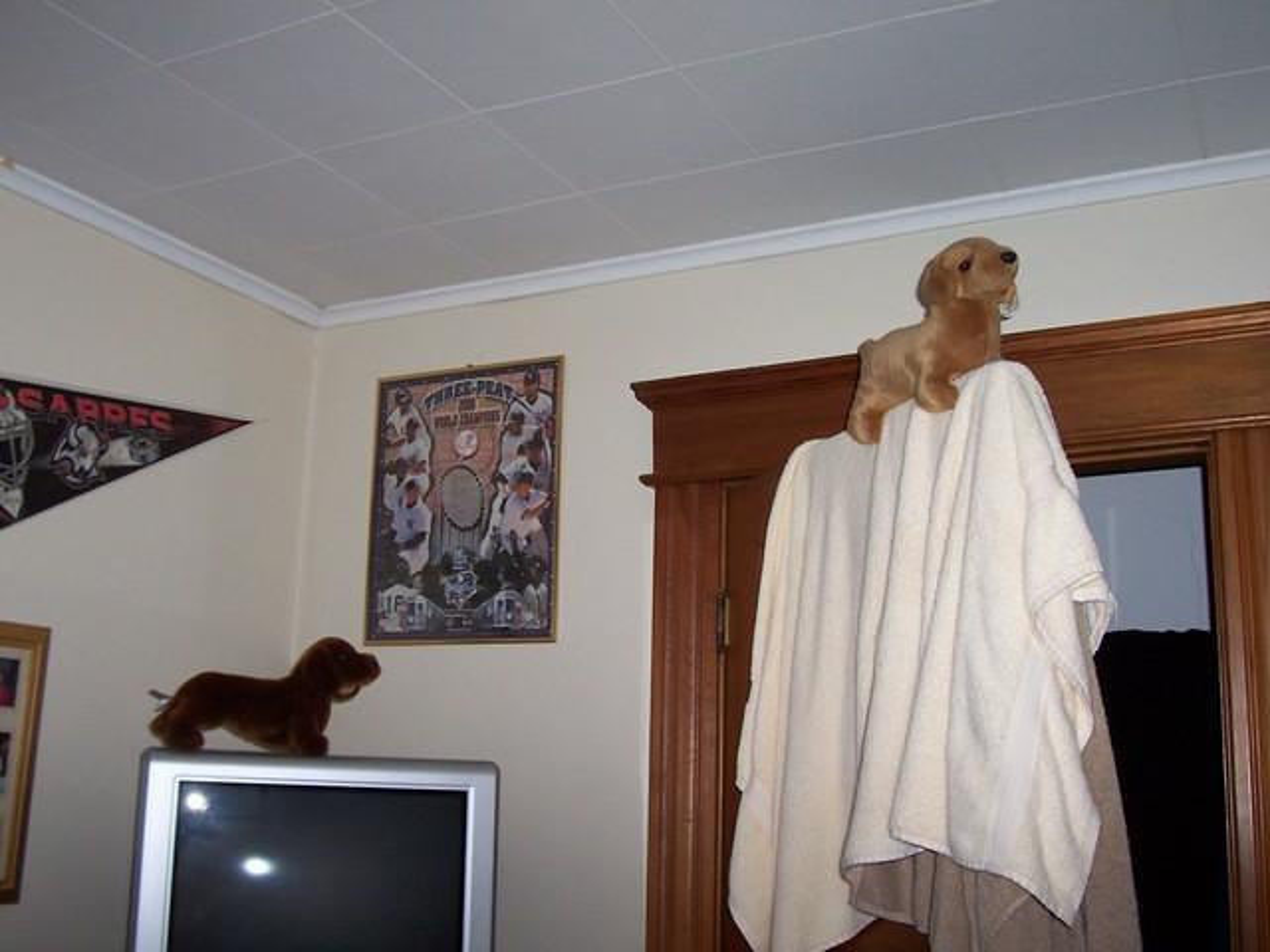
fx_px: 1357
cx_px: 635
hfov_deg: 50.1
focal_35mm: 37
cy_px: 476
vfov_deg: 38.7
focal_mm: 5.6
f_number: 2.8
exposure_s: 1/60
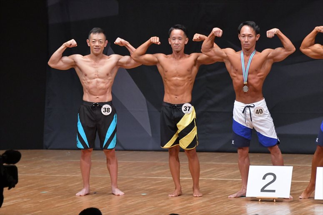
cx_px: 162
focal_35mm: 285
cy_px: 108
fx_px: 2556
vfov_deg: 4.8
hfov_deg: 7.2
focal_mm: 190
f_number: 5.6
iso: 6400
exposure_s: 1/400
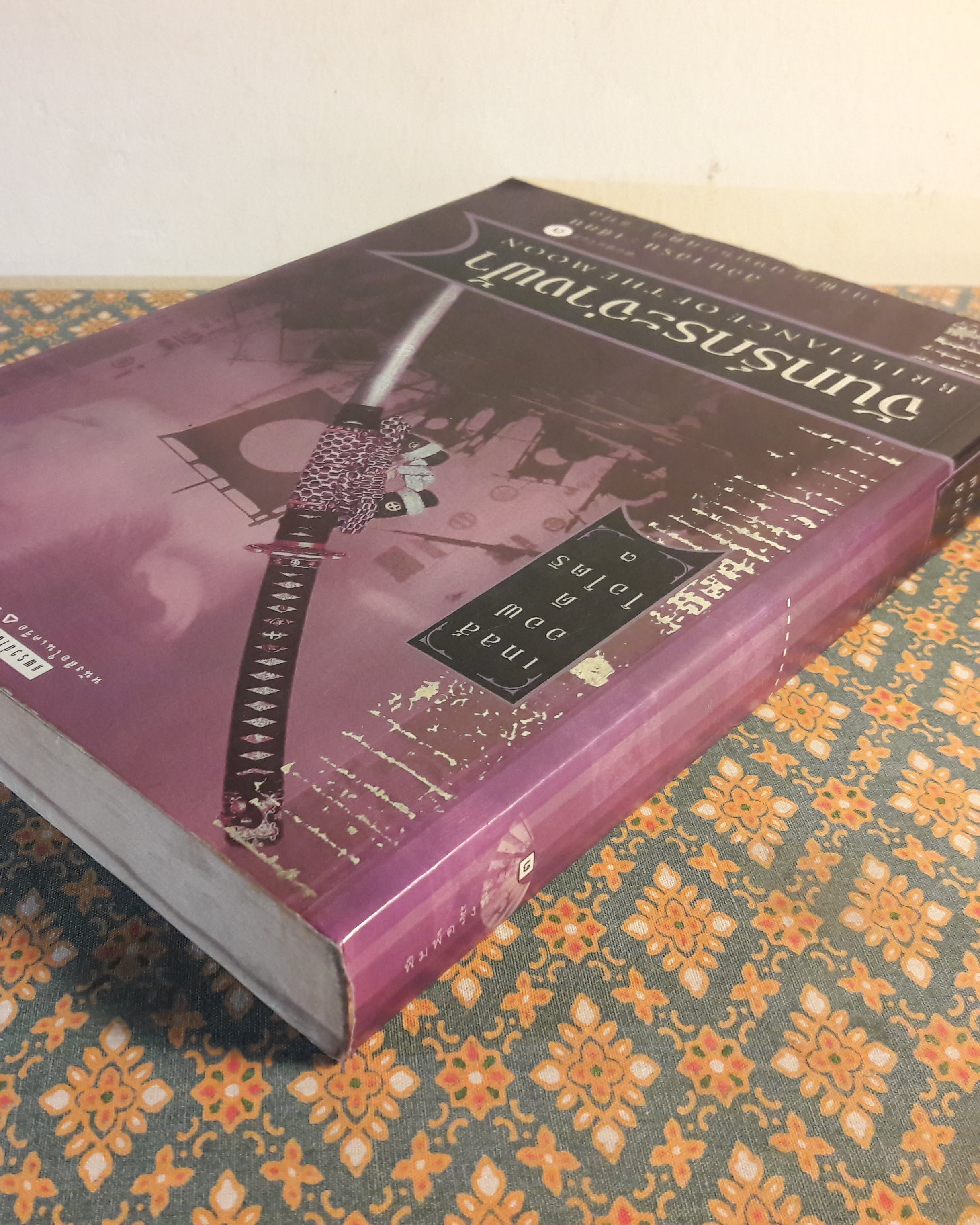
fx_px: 1342
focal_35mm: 37
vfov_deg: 49.1
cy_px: 606
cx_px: 348
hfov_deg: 39.8
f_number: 1.9
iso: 125
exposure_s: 1/33
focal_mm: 3.7
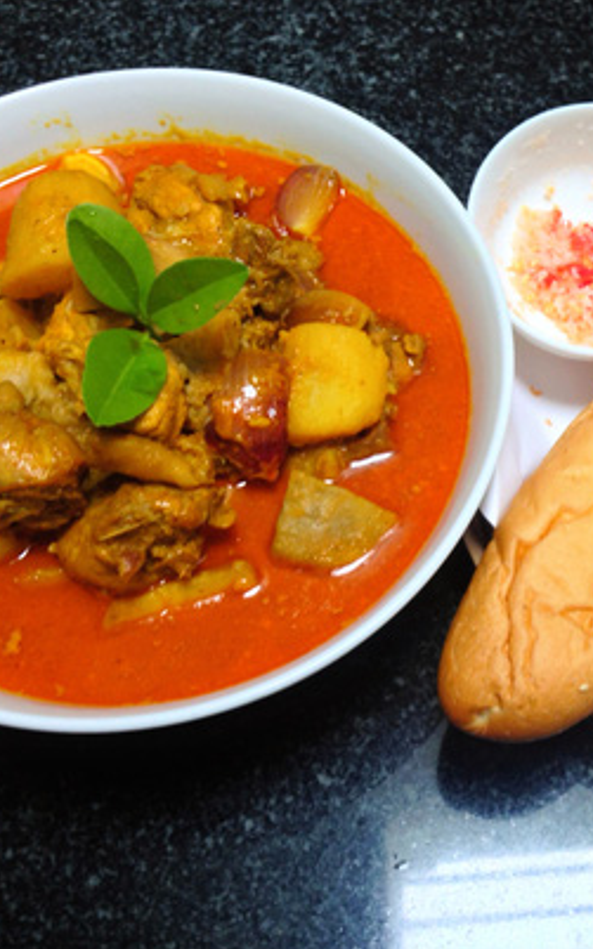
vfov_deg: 42.7
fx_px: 1216
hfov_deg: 26.8
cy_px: 476
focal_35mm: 47
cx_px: 489
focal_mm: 4.12
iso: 50
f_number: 2.4
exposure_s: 1/30
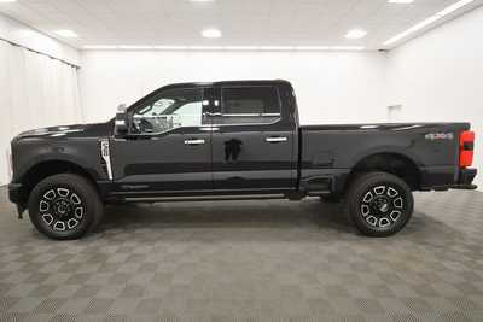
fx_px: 255
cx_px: 242
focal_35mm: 19
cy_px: 161
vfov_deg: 64.6
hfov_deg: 86.9
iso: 900
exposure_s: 1/125
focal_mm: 13
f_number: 5
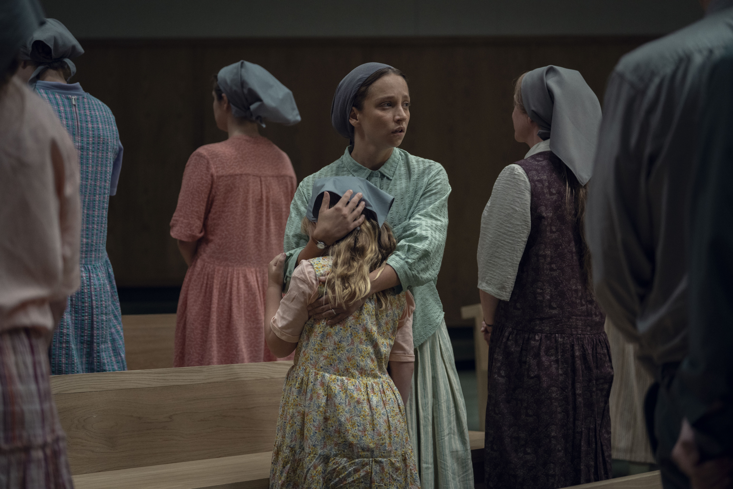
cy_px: 244
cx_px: 366
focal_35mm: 70
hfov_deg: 28.8
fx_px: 1425
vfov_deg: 19.5
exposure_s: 1/125
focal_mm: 70
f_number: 2.8
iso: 3200
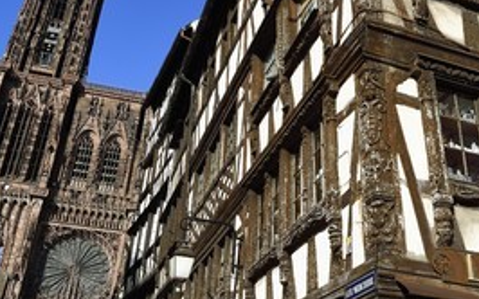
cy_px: 95
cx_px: 308
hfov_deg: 43.9
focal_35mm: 45
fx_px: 587
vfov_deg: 28.3
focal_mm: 28
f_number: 16
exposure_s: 1/125
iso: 200
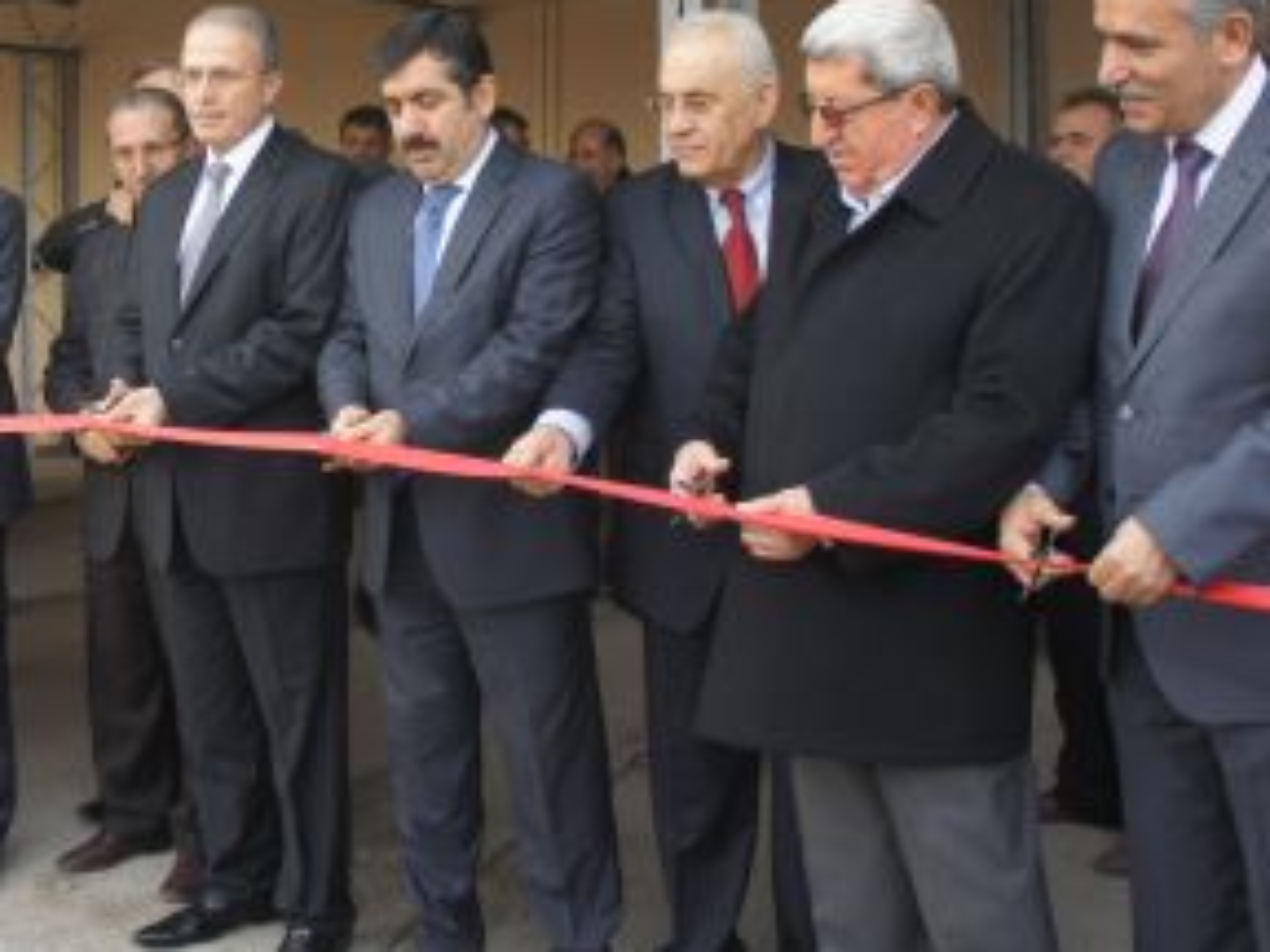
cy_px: 227
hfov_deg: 41.2
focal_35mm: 45
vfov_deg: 31.6
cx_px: 362
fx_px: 1651
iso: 200
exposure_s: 1/60
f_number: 4
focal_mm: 18
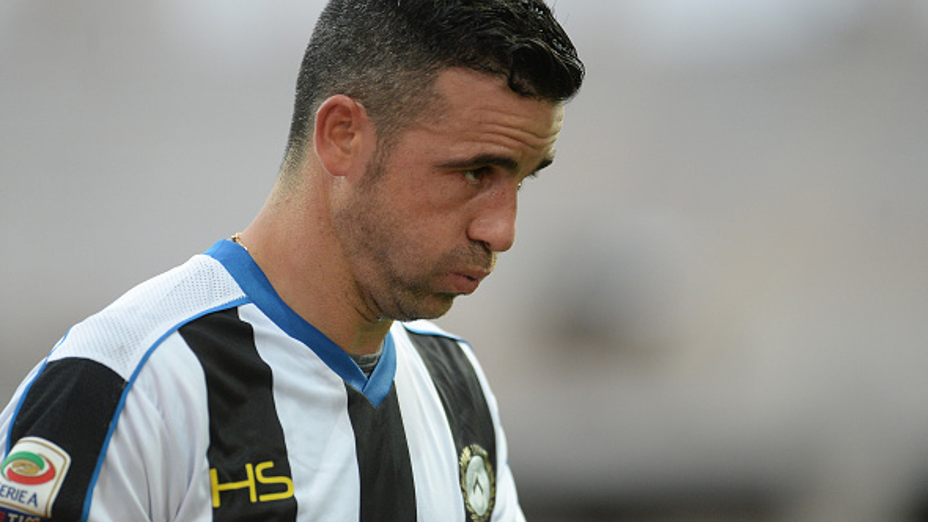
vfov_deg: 3.8
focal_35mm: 316
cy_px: 233
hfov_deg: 6.8
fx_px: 7776
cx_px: 464
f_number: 2.8
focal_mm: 300
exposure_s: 1/2500
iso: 2500
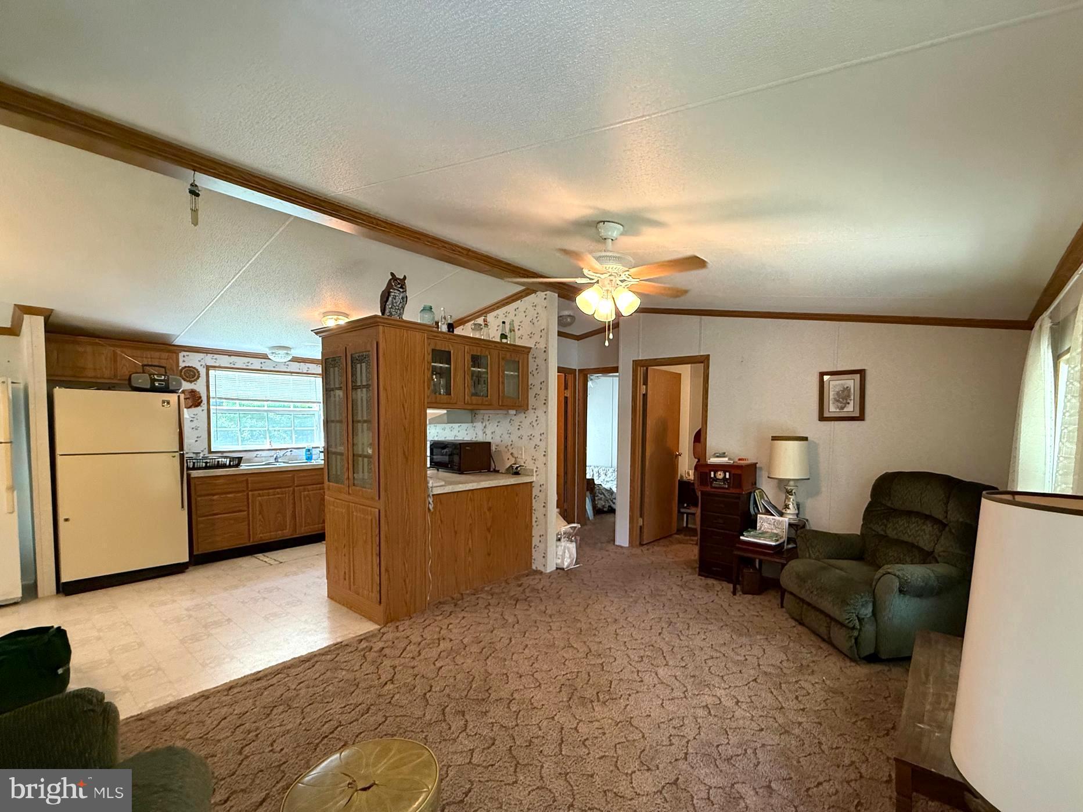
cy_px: 406
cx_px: 542
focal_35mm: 14
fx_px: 438
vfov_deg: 85.7
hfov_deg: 102.1
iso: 320
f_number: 2.2
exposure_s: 1/60
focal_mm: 2.22
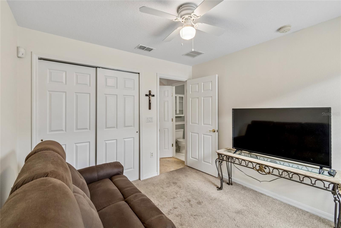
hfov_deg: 100.4
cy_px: 114
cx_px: 170
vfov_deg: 77.3
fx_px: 142
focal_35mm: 15
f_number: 7.1
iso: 100
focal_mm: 10
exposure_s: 1/6
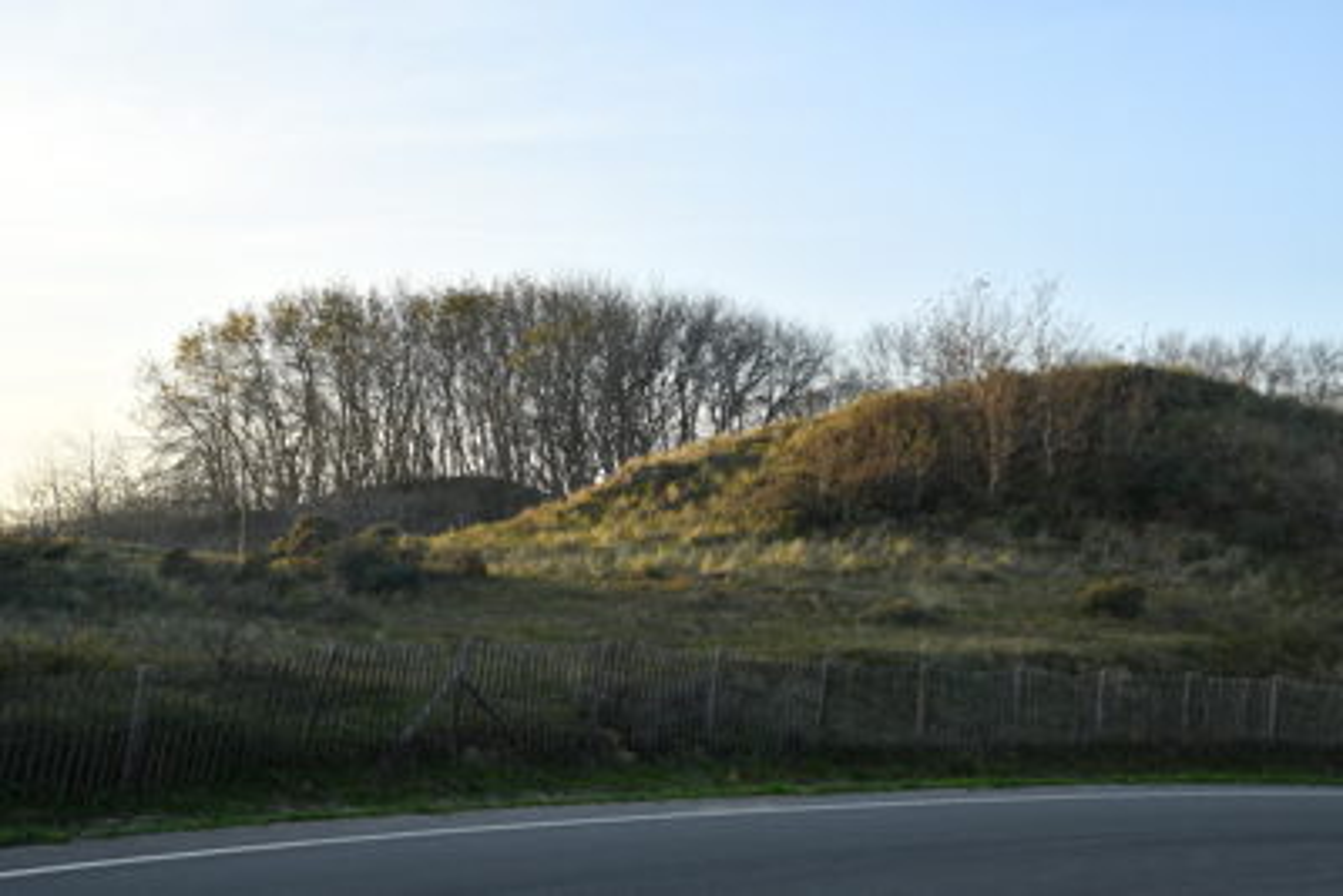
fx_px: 1717
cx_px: 672
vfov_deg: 29.3
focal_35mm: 46
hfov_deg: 42.7
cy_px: 448
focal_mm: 31
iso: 100
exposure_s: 1/200
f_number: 4
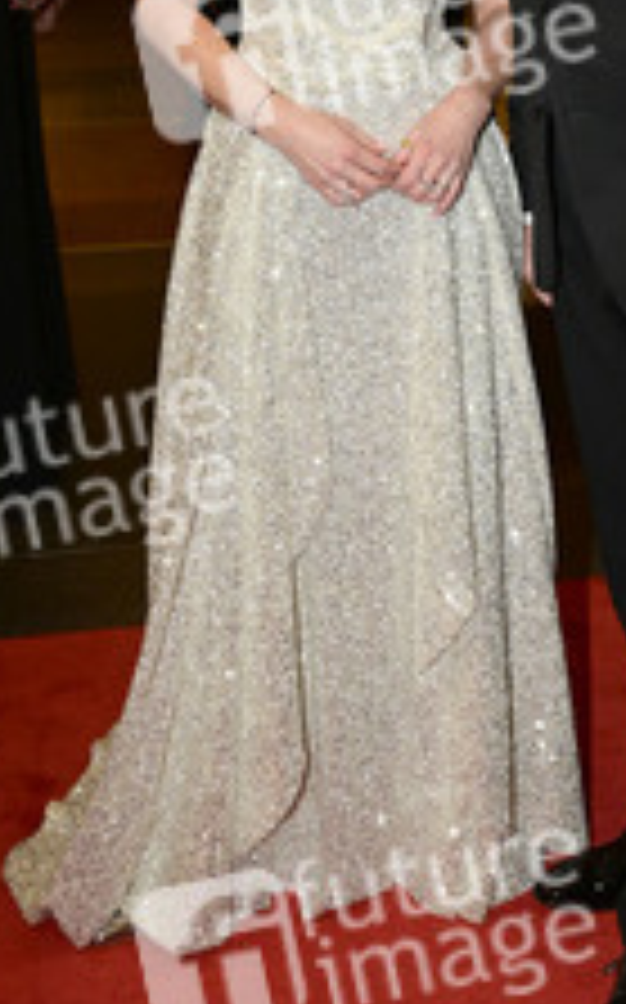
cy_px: 261
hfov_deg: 24.0
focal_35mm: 53
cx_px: 495
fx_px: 1450
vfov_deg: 37.4
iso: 4000
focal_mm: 29
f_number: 5.6
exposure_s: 1/200
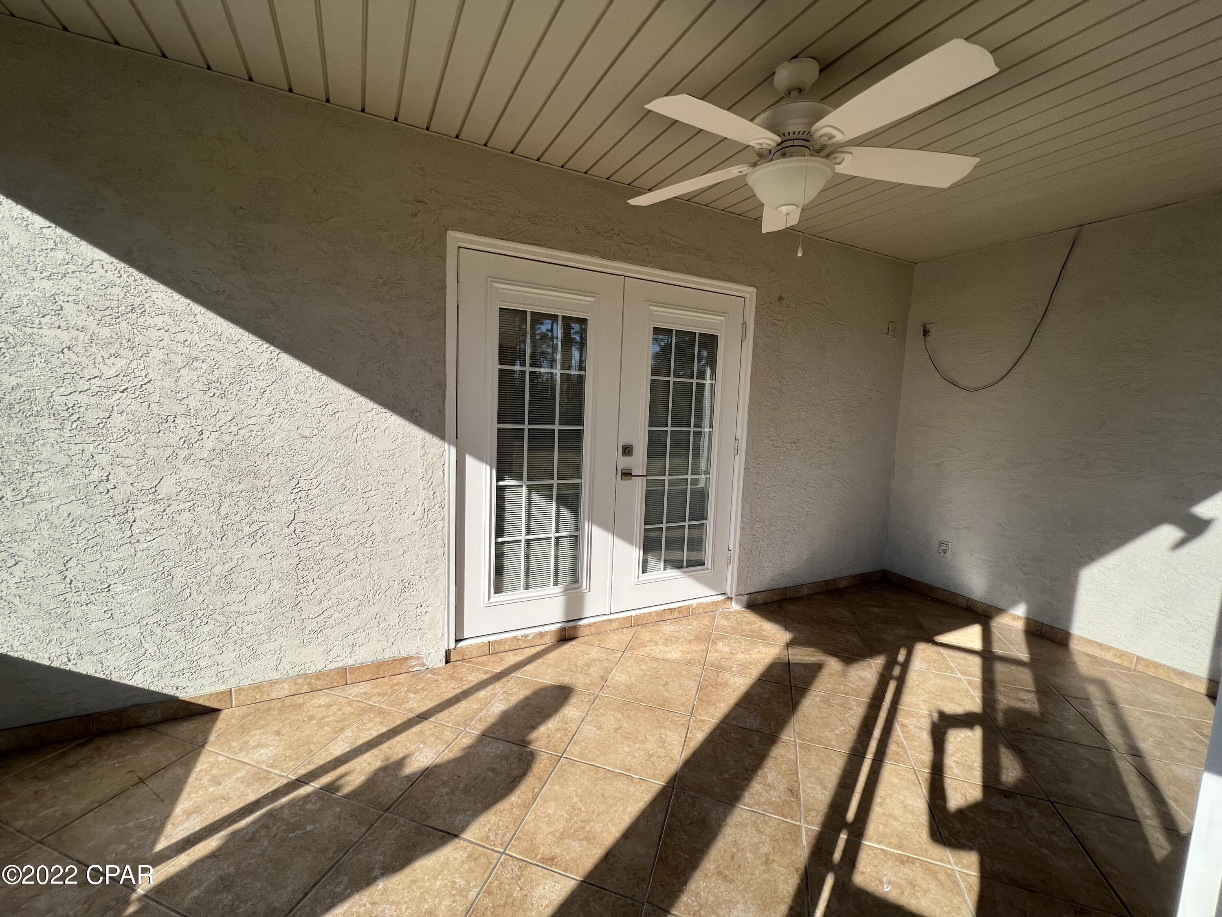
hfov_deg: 106.2
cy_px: 458
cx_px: 611
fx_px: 459
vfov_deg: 89.9
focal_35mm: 13
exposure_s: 1/677
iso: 32
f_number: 1.8
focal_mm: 1.57
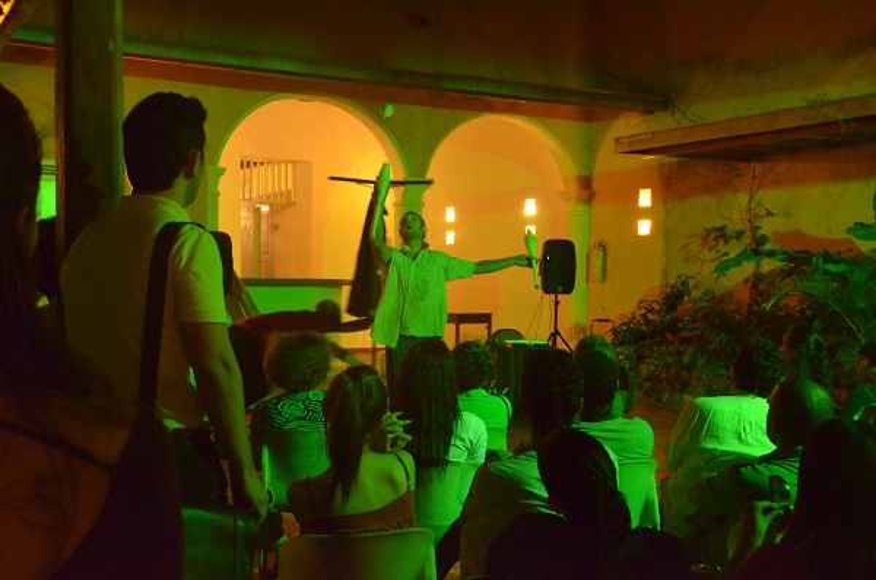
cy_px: 290
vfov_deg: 28.8
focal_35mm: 46
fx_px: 1129
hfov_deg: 42.4
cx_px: 438
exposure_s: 1/20
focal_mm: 31
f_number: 9
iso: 5000
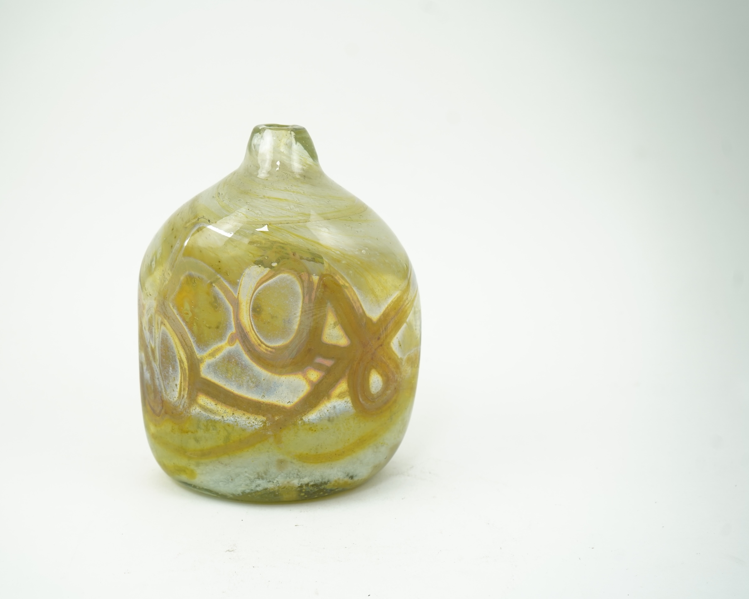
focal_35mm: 45
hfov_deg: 40.9
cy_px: 296
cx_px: 293
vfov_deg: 33.4
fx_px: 997
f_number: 5.6
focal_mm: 38
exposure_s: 1/25
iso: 400
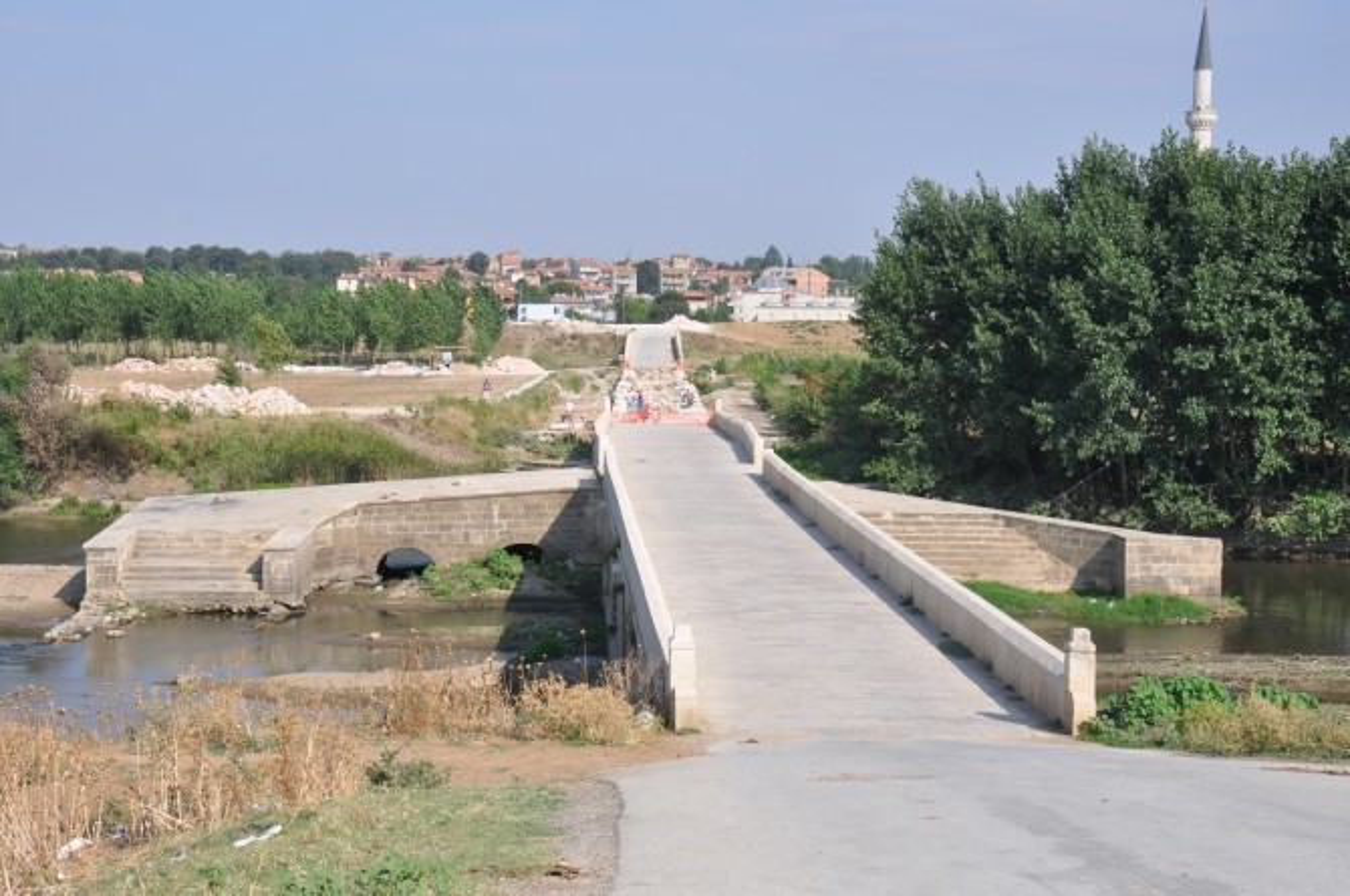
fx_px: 2528
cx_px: 675
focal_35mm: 68
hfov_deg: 29.9
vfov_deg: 20.1
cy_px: 448
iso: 200
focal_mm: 45
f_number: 13
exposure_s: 1/160
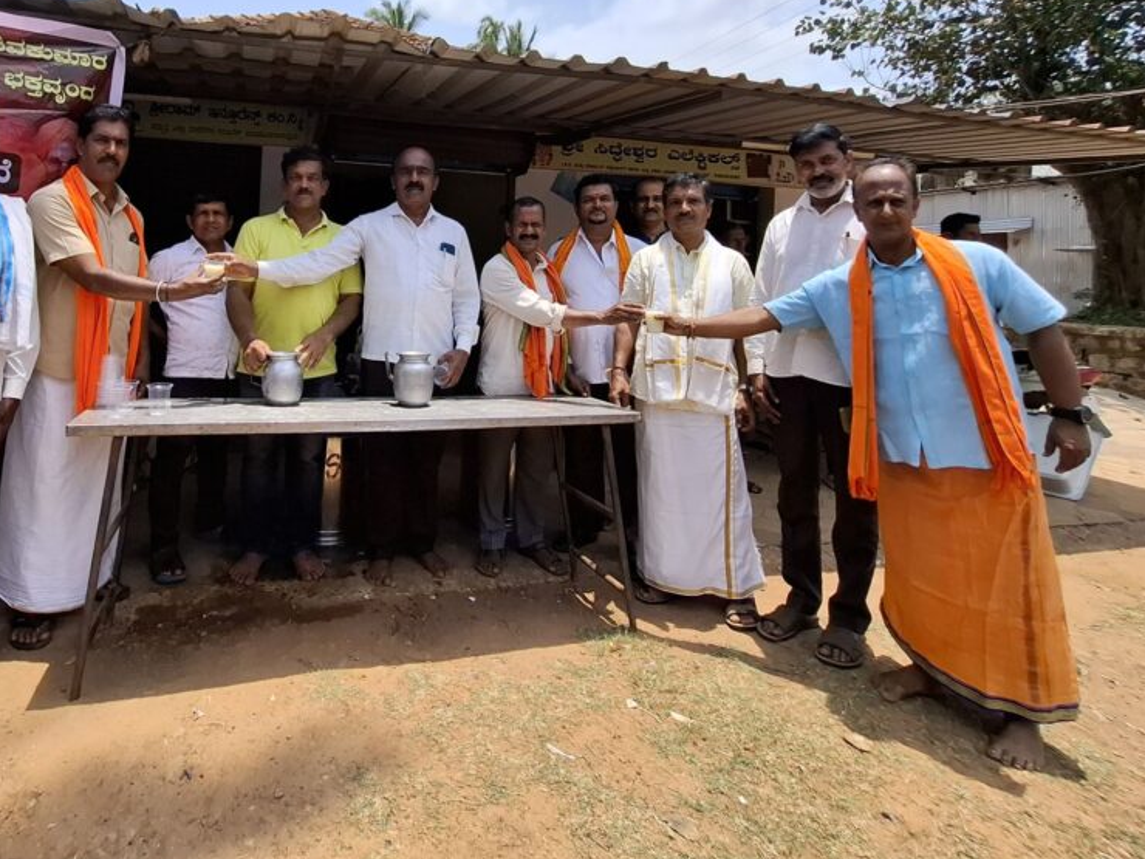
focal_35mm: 18
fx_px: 595
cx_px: 408
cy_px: 277
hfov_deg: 85.5
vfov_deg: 69.3
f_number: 2.2
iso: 40
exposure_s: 1/1156
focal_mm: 1.74
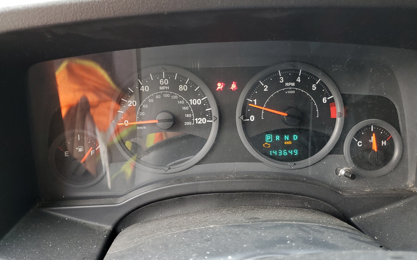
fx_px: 318
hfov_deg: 66.5
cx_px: 209
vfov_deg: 44.5
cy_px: 132
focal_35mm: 28
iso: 76
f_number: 1.5
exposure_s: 1/60.2
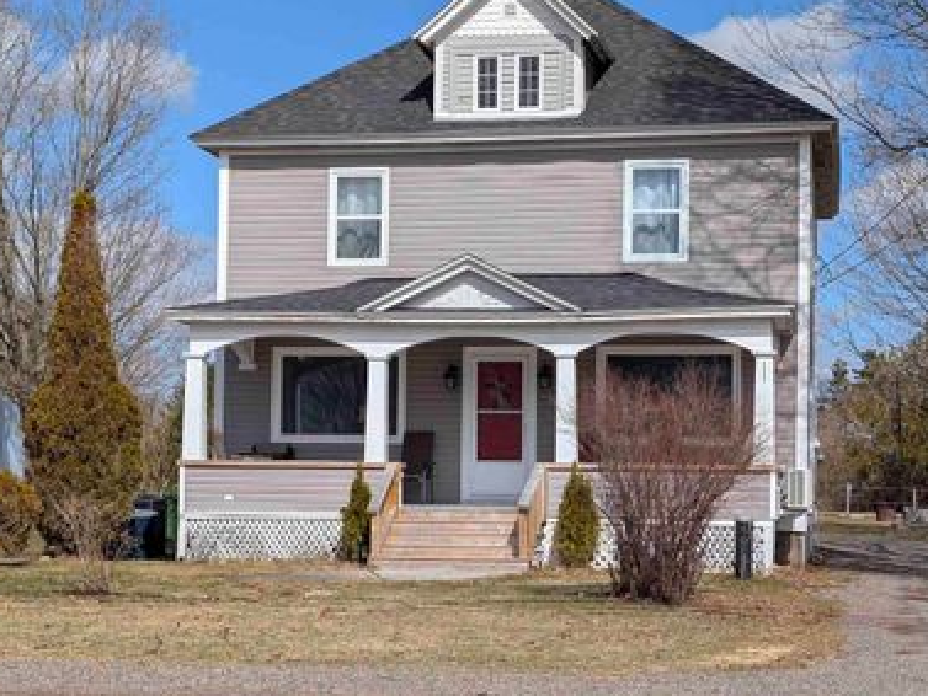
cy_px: 374
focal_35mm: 65
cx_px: 460
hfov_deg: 29.8
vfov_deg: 22.6
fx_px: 1743
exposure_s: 1/2160
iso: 19
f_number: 1.68
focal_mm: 6.9
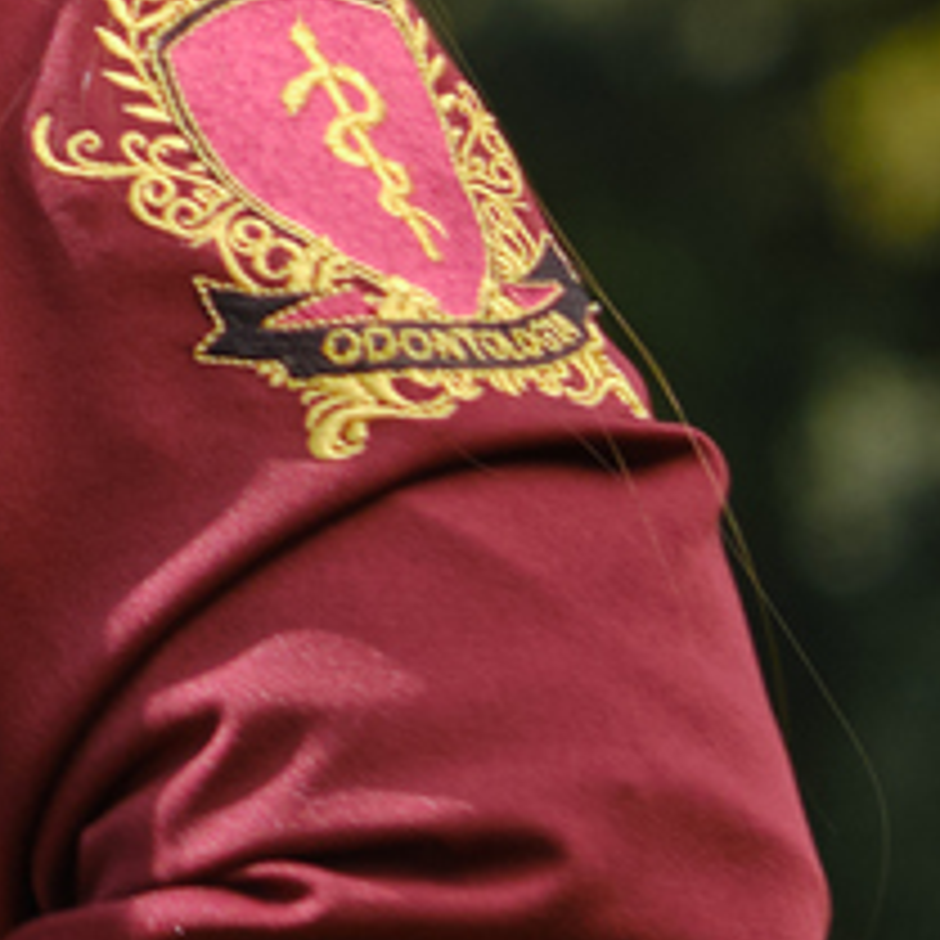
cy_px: -540
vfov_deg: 3.2
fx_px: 16836
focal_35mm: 548
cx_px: -1615
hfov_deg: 3.1
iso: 160
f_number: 2.8
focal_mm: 50
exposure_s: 1/2000
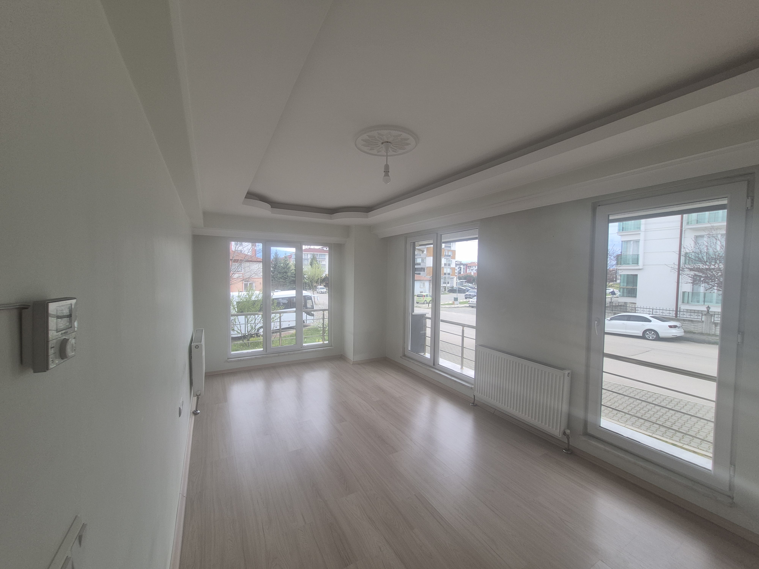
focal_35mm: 13
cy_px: 284
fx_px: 285
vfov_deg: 89.9
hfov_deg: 106.2
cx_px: 380
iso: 50
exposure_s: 1/194
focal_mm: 1.74
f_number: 2.2
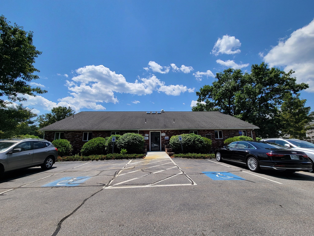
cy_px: 118
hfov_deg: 106.2
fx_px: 118
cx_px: 157
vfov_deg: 89.9
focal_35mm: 13
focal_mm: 2.2
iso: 50
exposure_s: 1/2163
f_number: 2.2
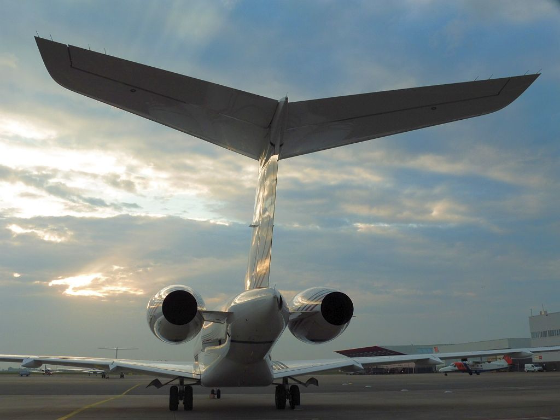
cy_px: 210
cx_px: 280
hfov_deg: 45.8
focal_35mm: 41
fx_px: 663
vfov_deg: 35.1
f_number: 5
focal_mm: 7.4
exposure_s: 1/160
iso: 100
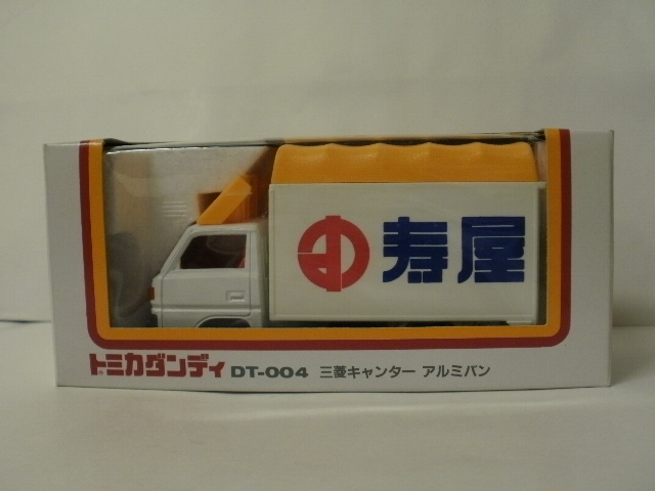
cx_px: 328
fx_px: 833
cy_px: 246
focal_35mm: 44
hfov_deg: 42.9
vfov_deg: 32.9
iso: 125
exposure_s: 1/20
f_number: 4
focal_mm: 7.7
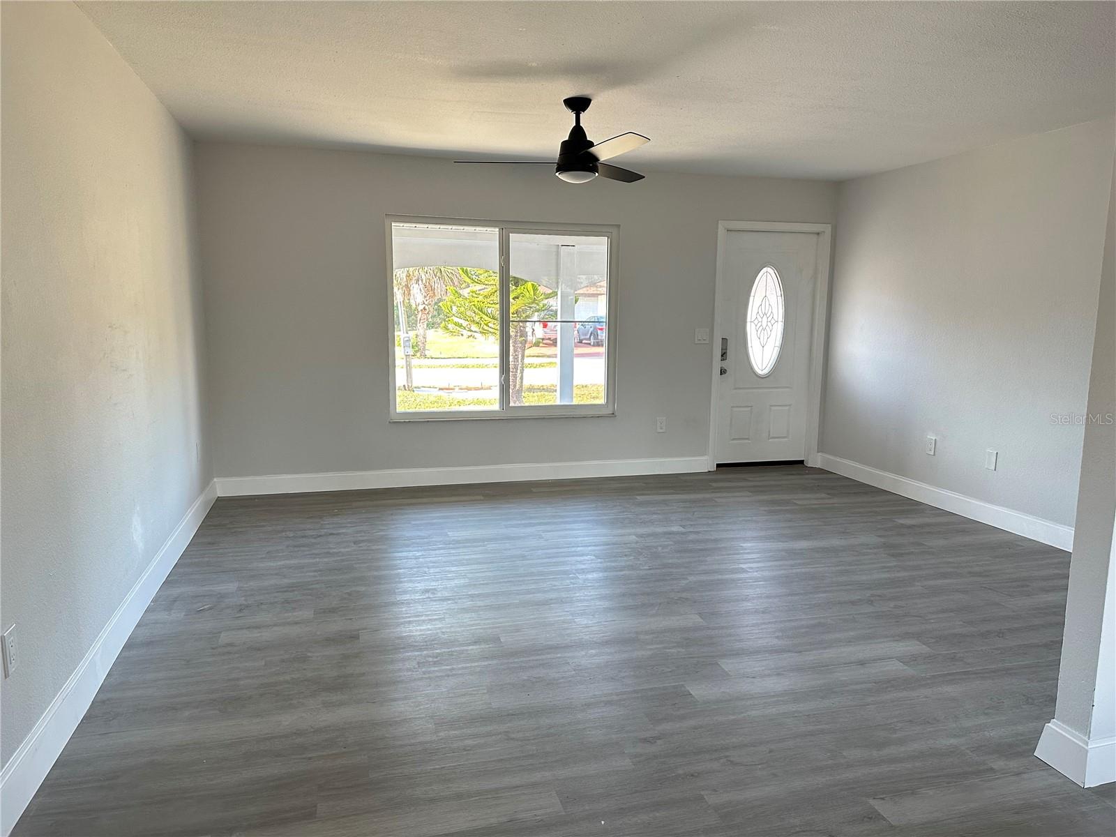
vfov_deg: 56.8
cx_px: 558
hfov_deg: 71.6
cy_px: 418
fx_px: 774
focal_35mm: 24
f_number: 1.78
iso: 250
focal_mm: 6.86
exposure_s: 1/98
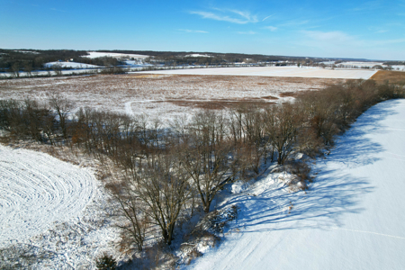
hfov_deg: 78.6
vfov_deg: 57.2
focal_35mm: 22
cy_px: 135
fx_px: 247
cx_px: 202
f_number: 2.8
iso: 100
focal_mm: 8.38
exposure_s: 1/2500
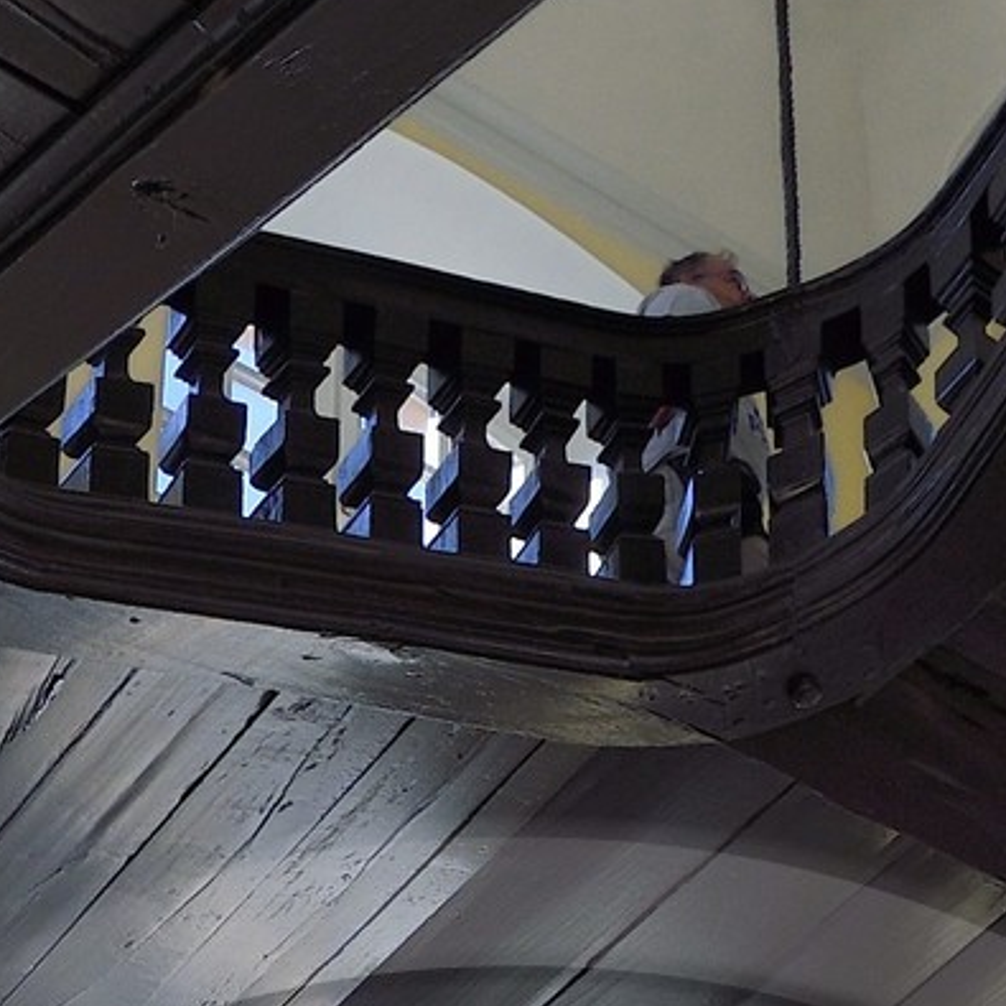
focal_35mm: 124
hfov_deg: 14.1
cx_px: 517
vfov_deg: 12.4
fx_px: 4077
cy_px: 2029
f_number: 7.1
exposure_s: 1/250
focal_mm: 24
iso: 400
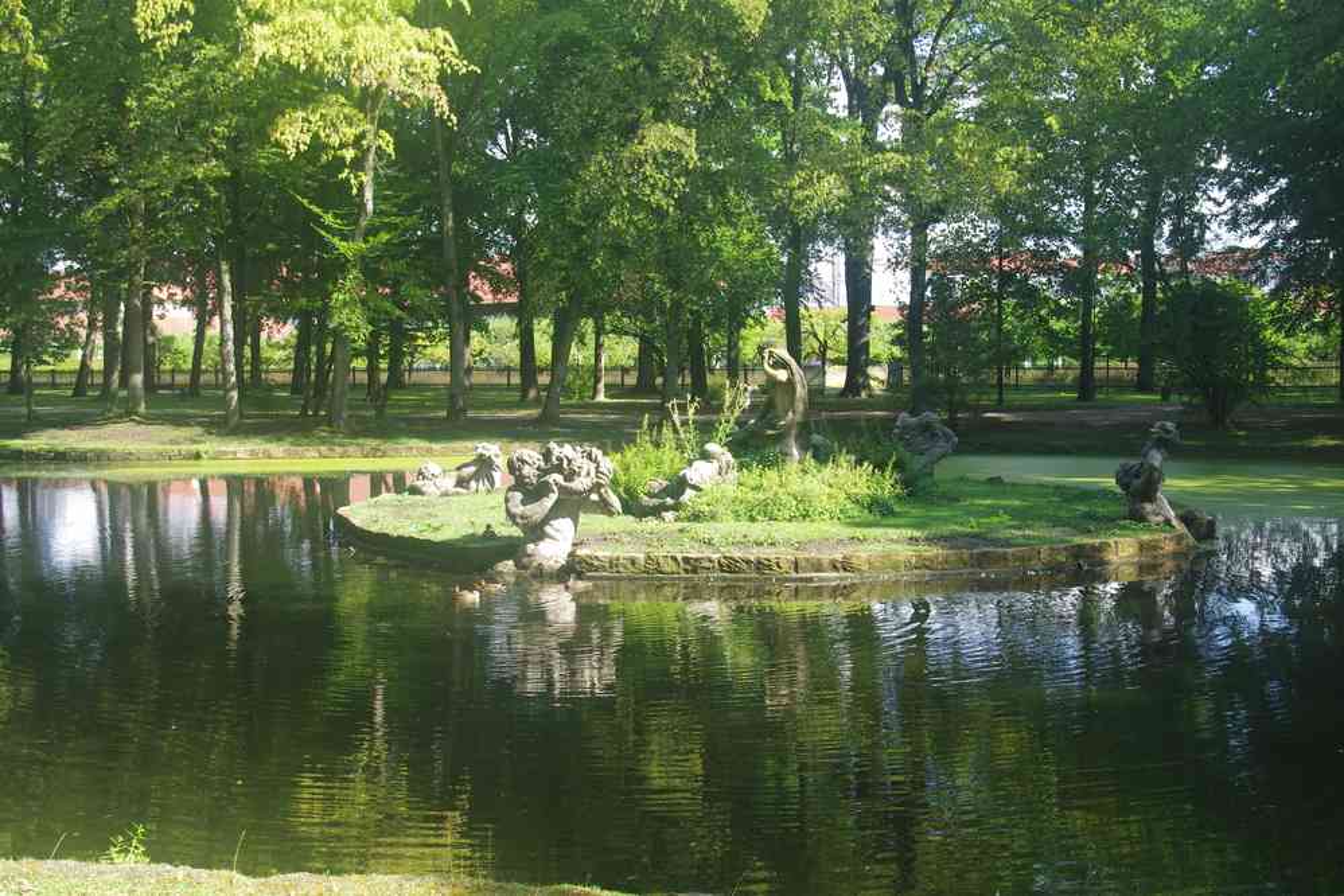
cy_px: 448
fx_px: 1736
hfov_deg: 42.3
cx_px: 672
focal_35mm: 46
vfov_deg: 28.9
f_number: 6.3
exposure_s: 1/60
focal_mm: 31
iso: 400
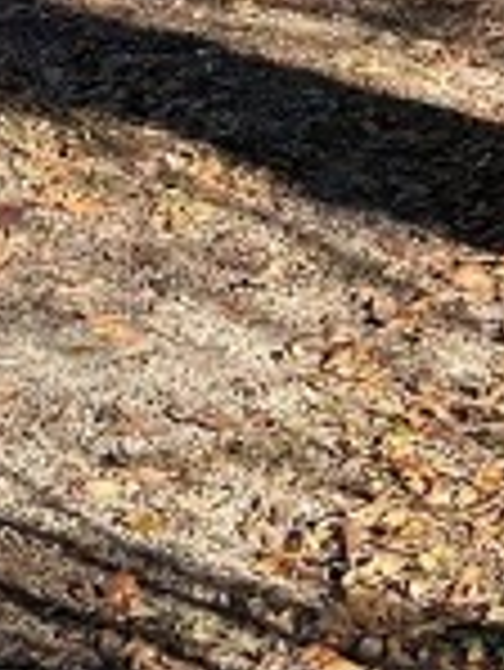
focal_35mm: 165
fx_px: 3199
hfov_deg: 8.9
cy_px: -724
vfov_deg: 10.8
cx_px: -72
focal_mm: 6.86
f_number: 1.78
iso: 80
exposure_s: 1/1157
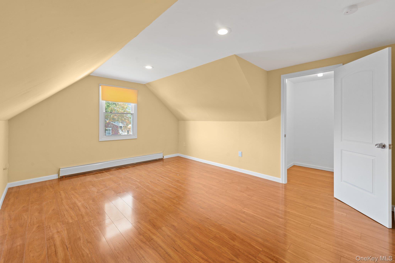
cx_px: 198
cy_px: 132
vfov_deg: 81.2
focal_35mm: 14
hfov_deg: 104.3
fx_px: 154
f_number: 10
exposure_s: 1/2.5
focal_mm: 14
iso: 250
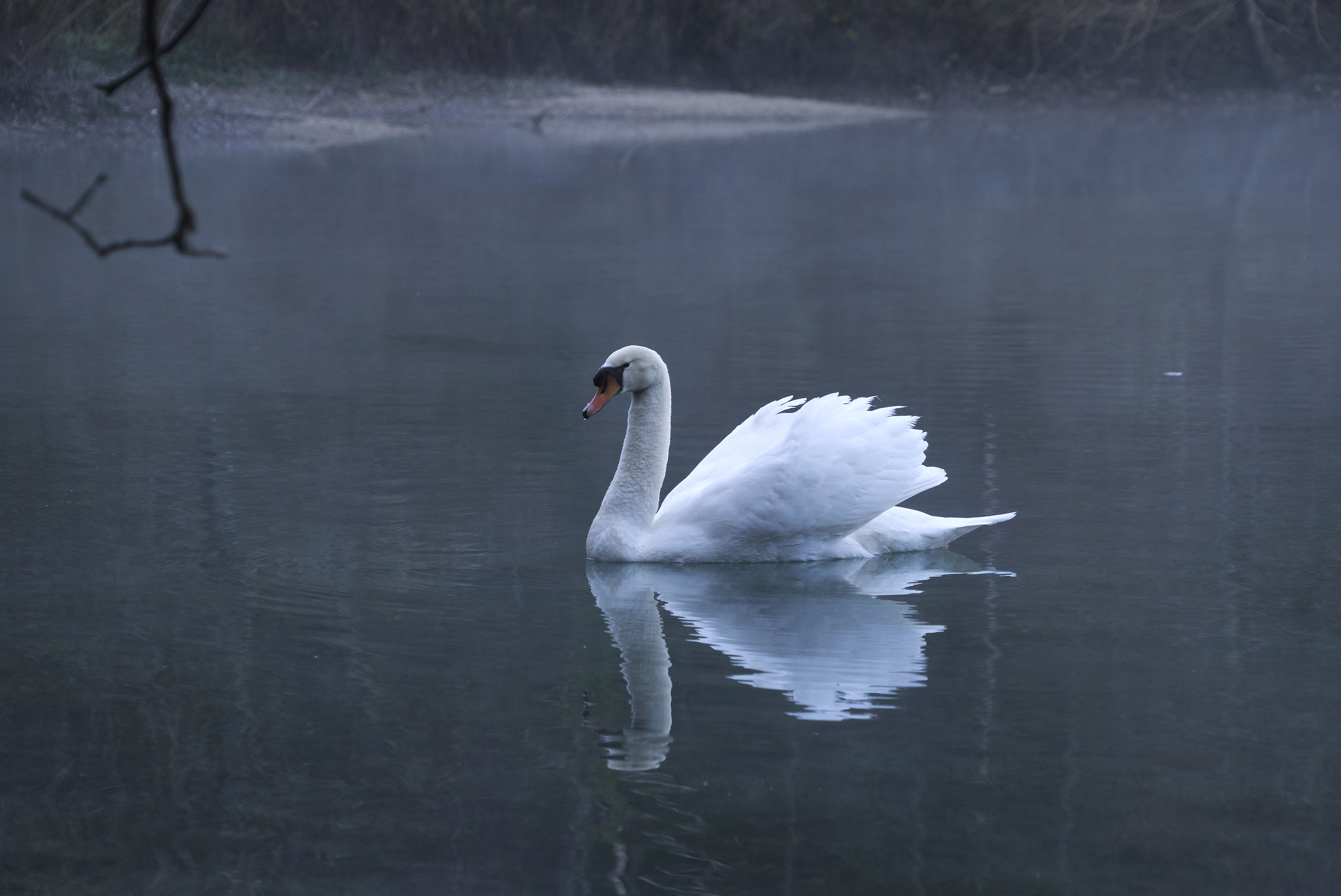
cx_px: 670
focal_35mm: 130
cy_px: 448
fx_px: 4845
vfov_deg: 10.6
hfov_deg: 15.8
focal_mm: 130
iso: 1600
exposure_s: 1/320
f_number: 7.1
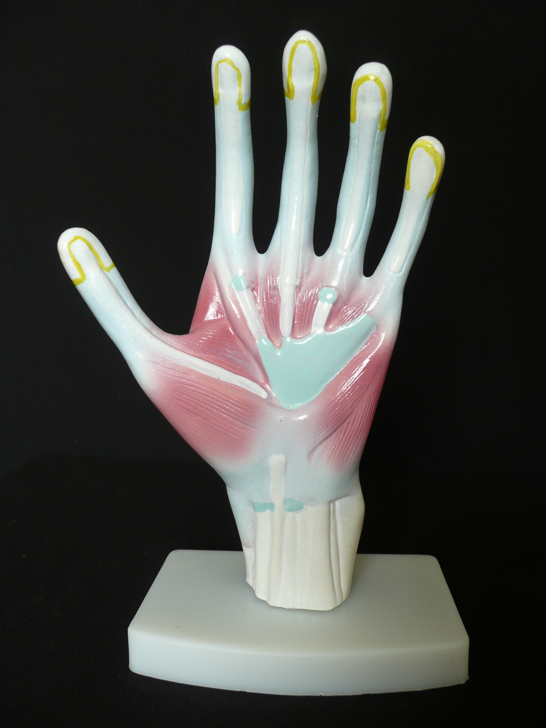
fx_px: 631
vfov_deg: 60.0
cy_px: 364
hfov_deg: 46.8
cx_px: 273
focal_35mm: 30
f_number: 3.4
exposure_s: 1/30
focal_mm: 4.9
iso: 125
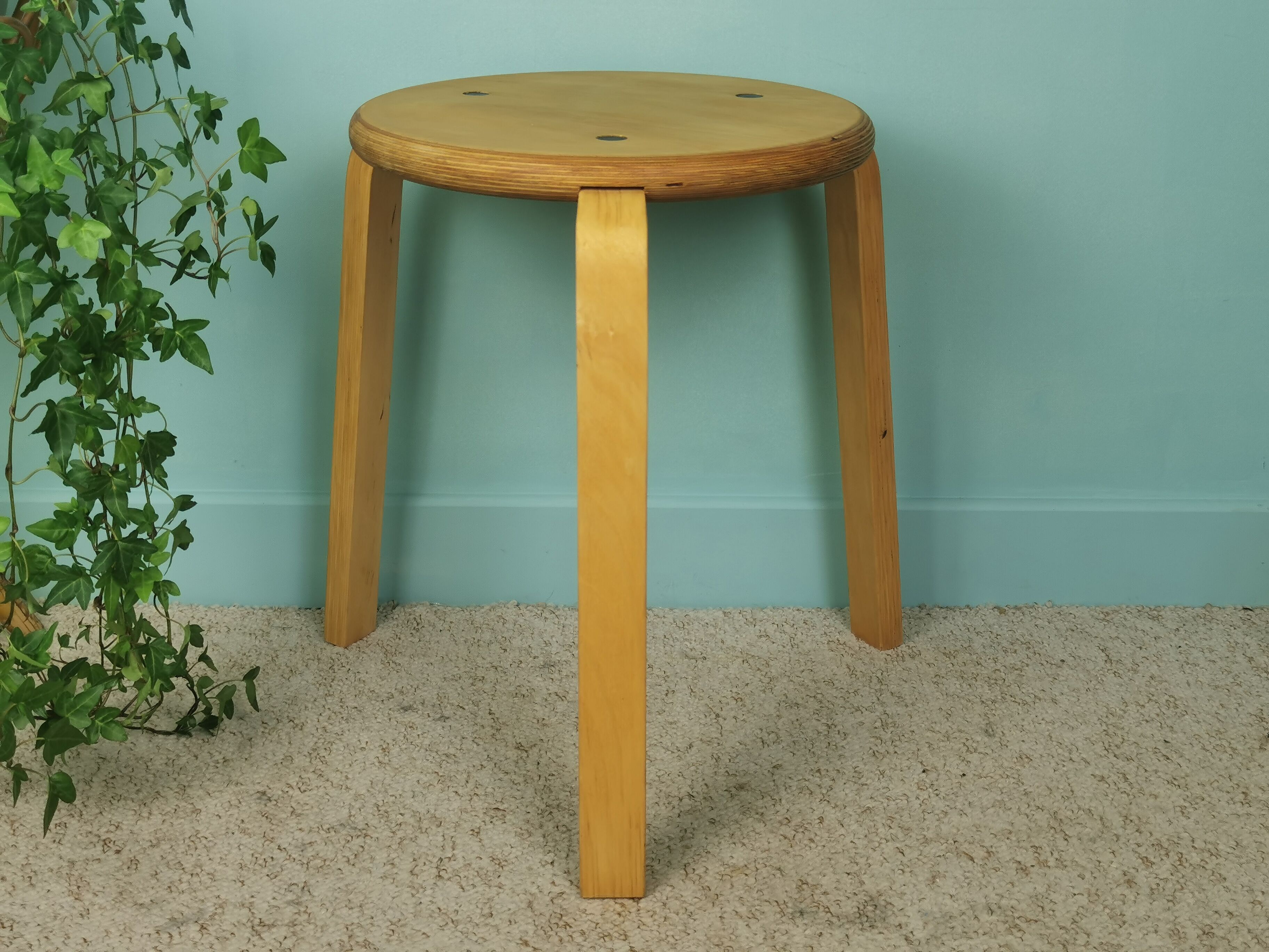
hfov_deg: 36.8
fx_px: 1906
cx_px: 634
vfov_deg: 28.0
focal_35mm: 52
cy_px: 476
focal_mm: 5.58
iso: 50
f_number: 1.8
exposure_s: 1/100
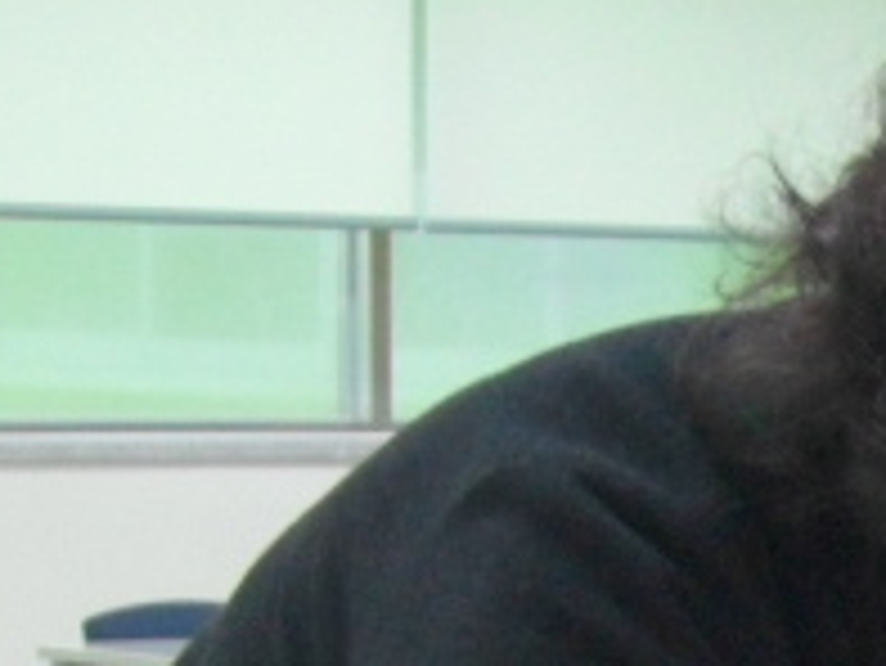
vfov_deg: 6.7
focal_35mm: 208
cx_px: 2024
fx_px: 5327
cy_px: 1710
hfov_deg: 8.7
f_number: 3
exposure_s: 1/30
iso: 200
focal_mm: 7
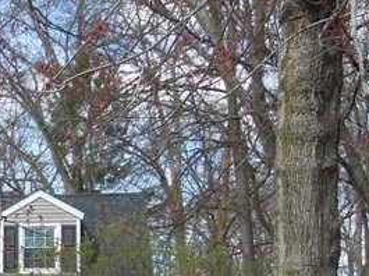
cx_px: -192
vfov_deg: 12.0
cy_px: 346
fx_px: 1277
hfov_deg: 15.2
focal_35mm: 120
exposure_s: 1/320
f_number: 3.6
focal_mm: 5.6
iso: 100
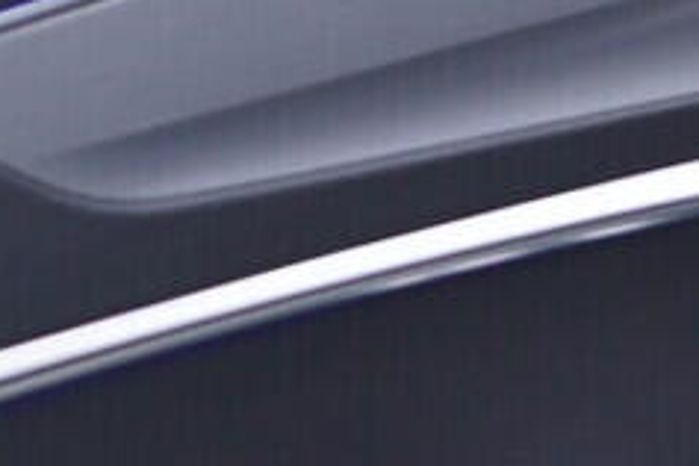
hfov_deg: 8.1
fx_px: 4252
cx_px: 2062
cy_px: -171
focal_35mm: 219
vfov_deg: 6.2
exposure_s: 1/50
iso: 125
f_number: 3.2
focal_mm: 24
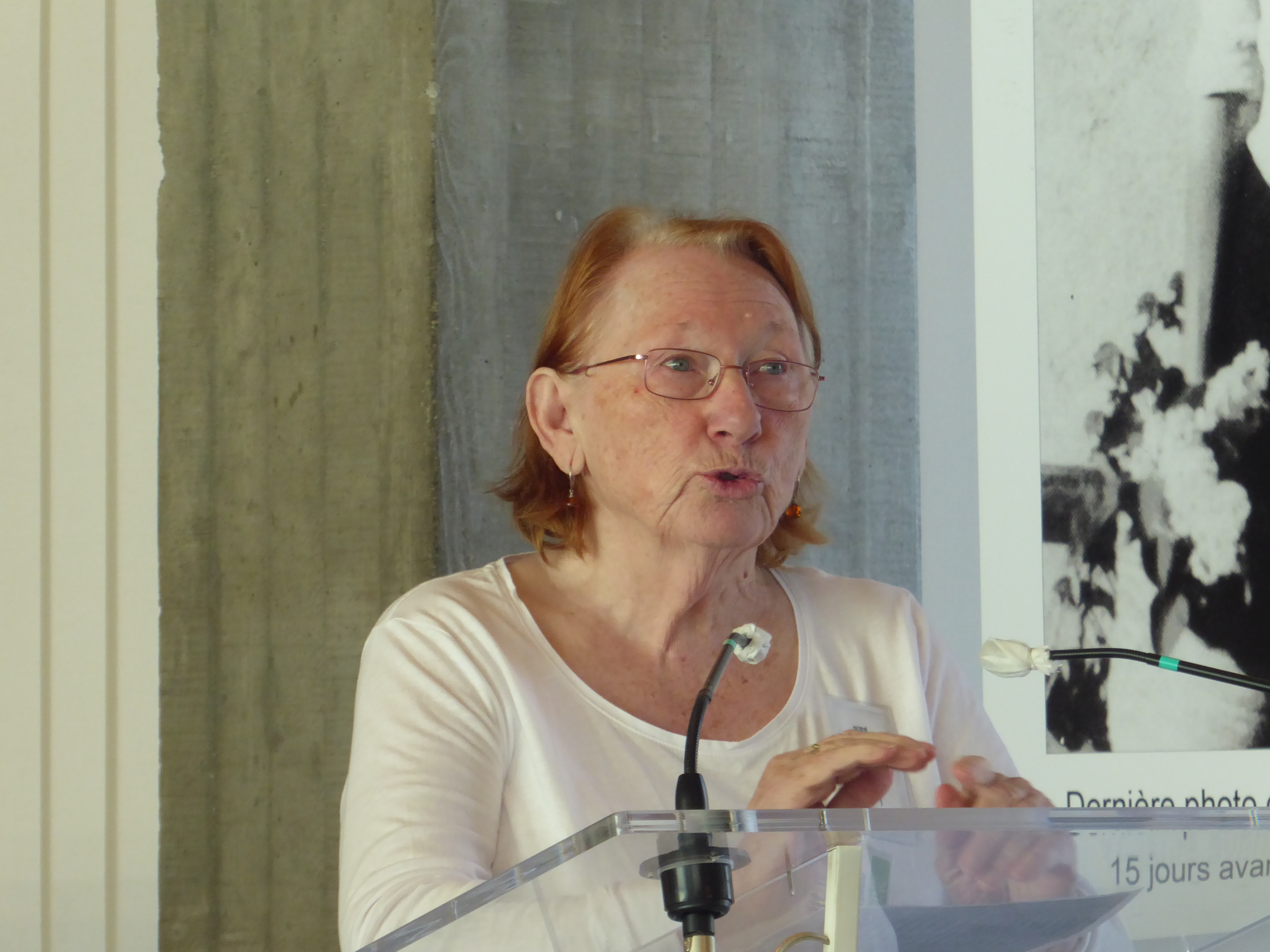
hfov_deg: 6.2
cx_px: 635
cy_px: 476
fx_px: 11814
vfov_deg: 4.6
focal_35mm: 322
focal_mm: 57.7
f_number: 7.1
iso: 400
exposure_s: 1/40
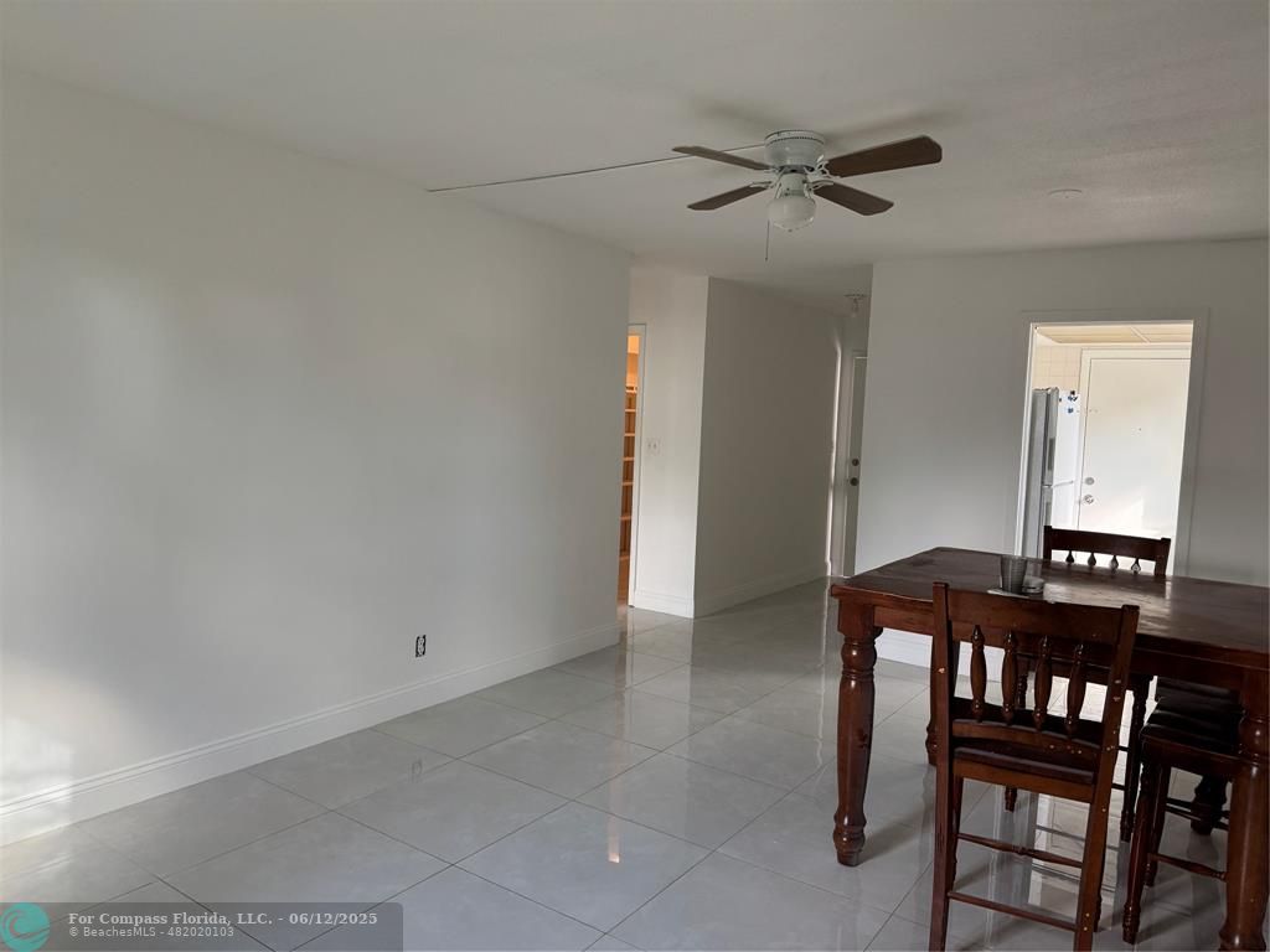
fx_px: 881
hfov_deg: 71.6
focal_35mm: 24
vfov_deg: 56.8
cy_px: 476
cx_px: 635
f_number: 1.78
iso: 200
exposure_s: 1/116
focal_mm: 6.76
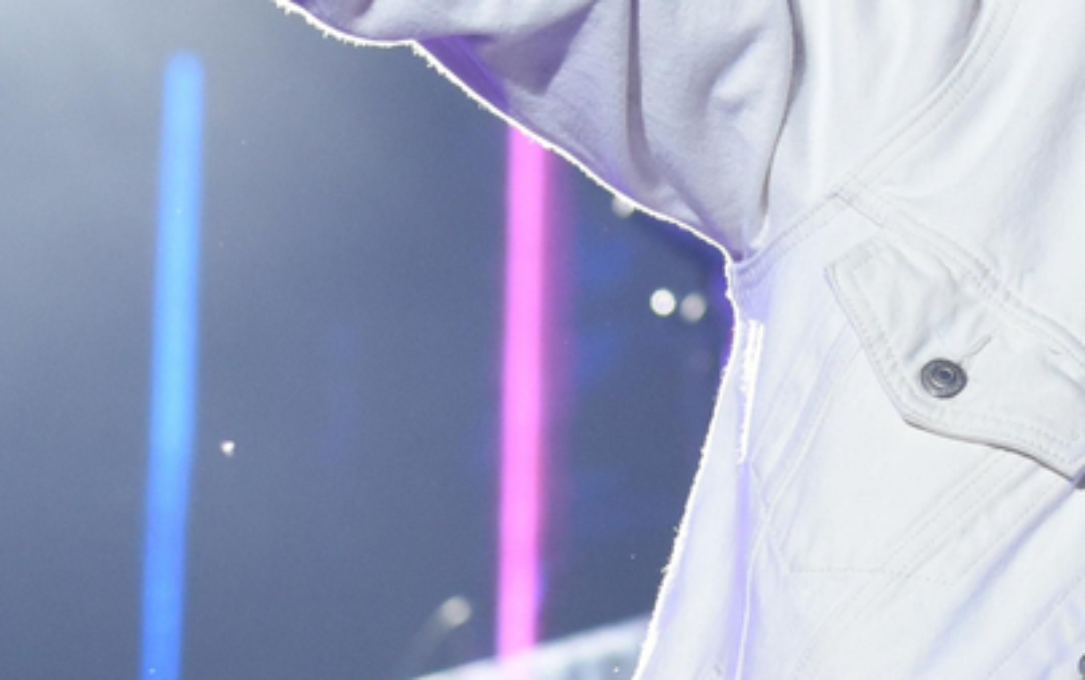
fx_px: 8343
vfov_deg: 4.7
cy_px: 450
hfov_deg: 7.4
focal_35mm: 282
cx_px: 1434
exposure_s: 1/800
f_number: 4
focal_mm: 70
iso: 2000
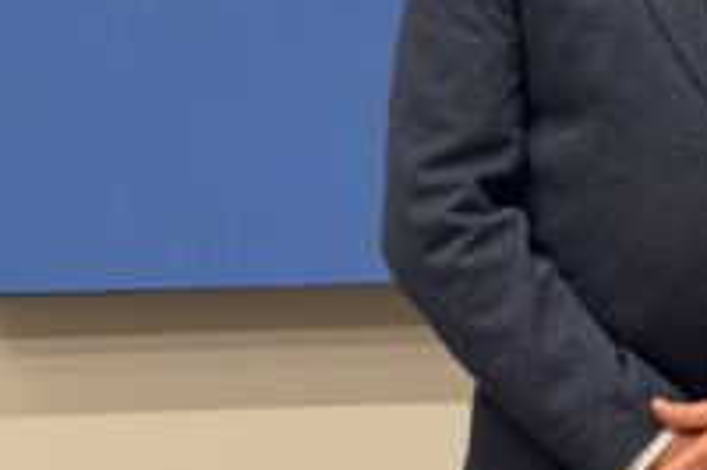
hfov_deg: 10.0
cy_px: -42
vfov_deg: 7.1
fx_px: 3767
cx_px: 1350
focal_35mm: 192
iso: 250
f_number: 1.78
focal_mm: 6.76
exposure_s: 1/50
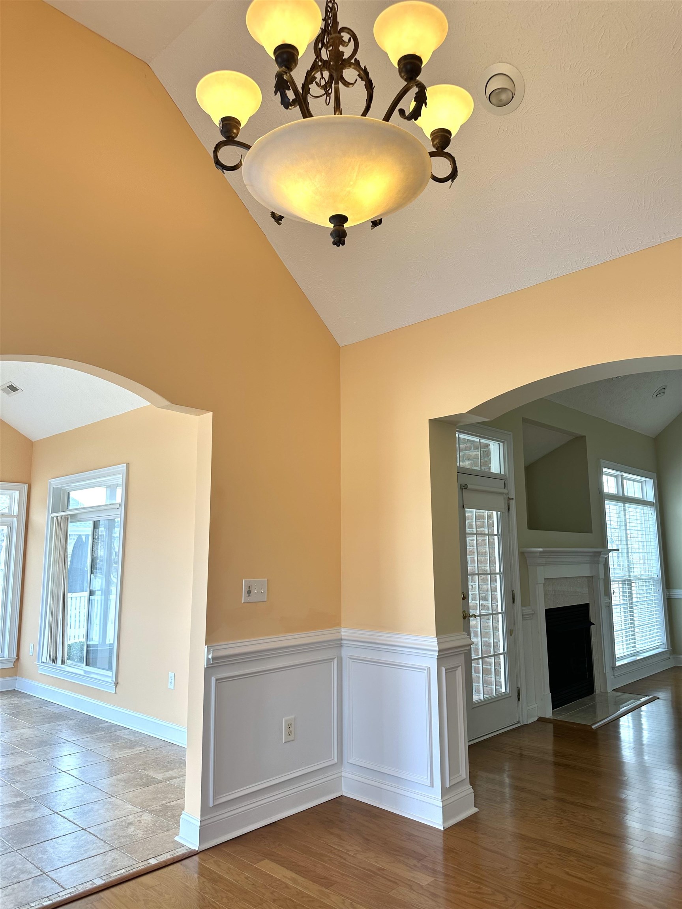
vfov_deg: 71.6
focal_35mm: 24
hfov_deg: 56.8
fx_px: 630
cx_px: 341
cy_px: 454
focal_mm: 6.86
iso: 64
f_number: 1.78
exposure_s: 1/143
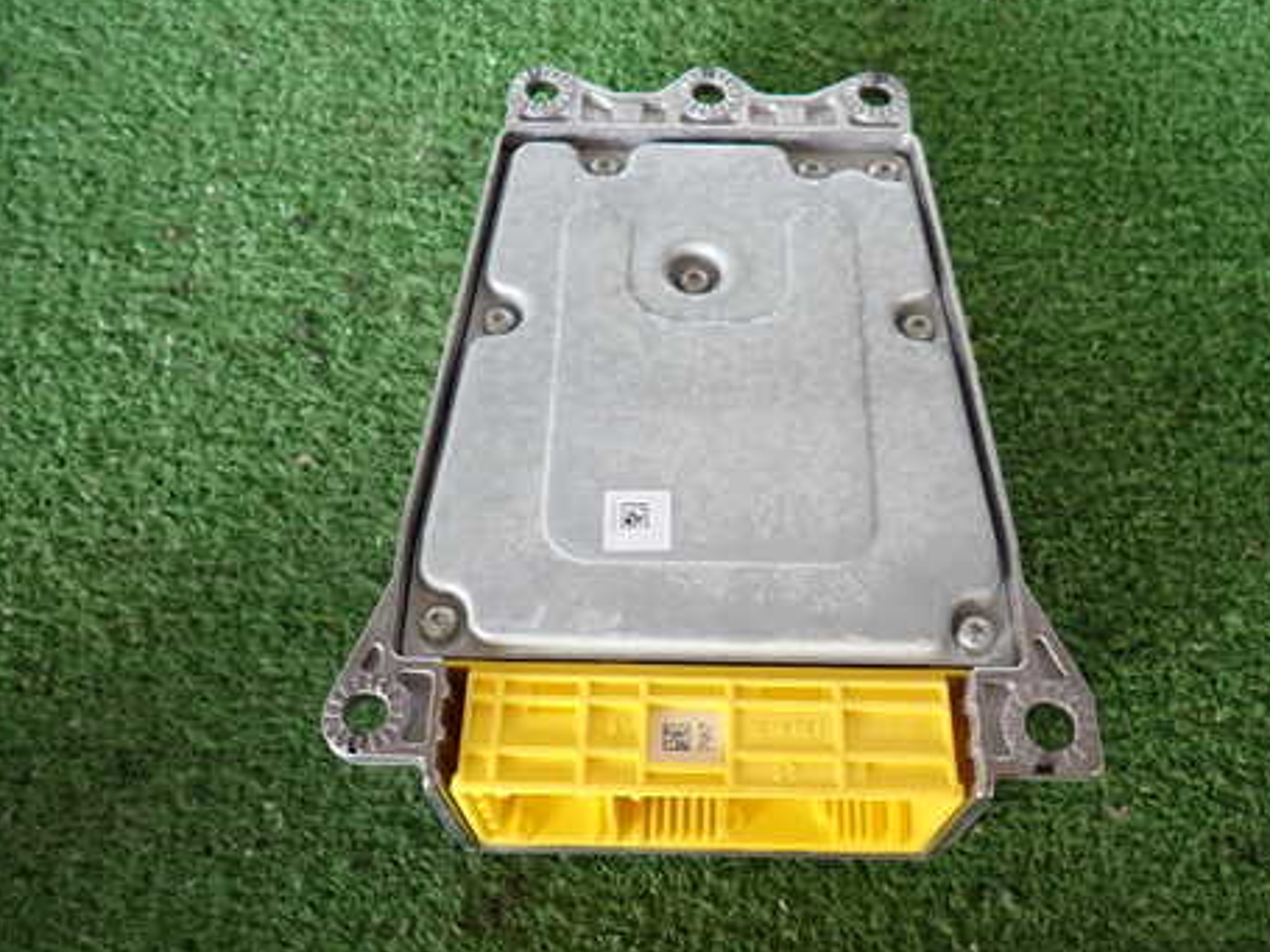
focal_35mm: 33
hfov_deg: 55.3
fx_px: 1210
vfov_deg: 42.9
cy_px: 497
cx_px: 673
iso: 200
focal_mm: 4.5
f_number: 2
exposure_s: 1/60
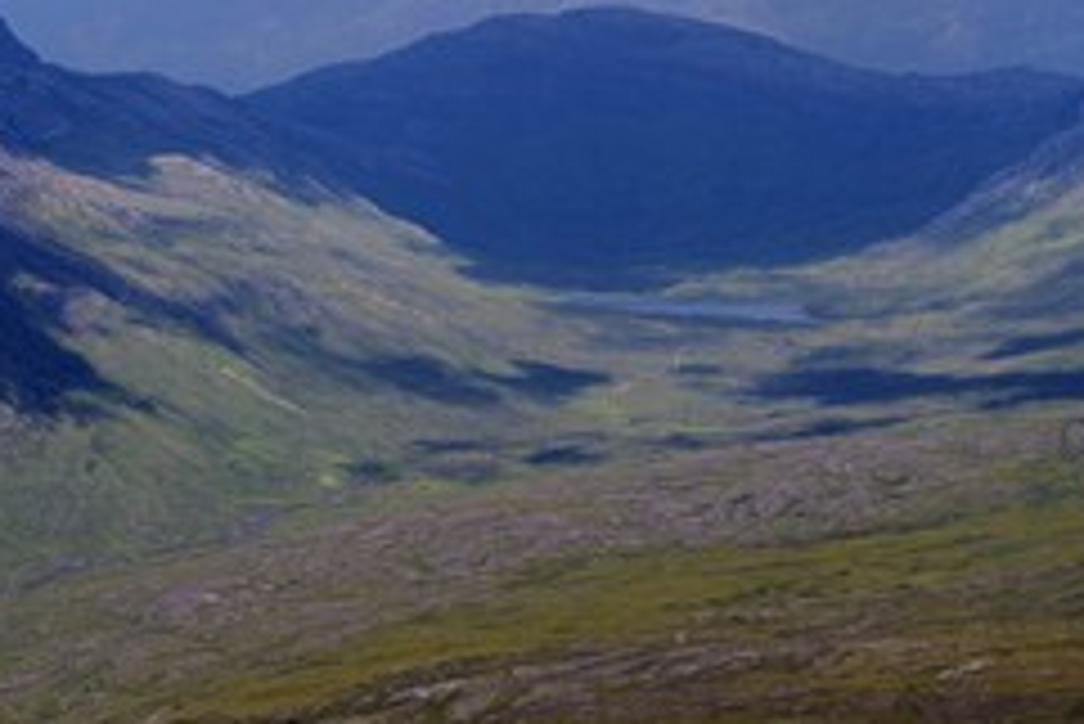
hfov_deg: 14.3
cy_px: 148
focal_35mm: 143
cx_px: 569
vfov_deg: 9.6
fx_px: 4308
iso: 400
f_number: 9
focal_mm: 82
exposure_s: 1/800
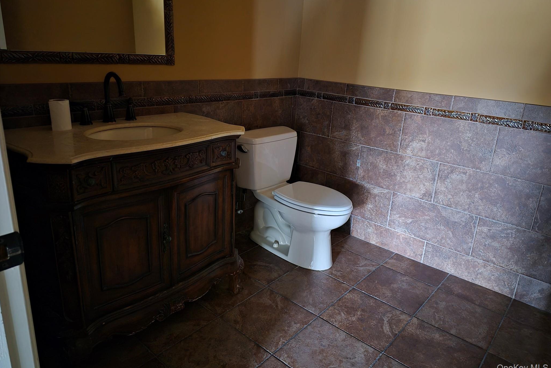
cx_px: 275
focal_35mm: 24
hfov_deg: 73.7
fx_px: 367
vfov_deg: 53.1
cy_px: 167
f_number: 1.8
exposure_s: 1/15
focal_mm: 5.4
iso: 2000
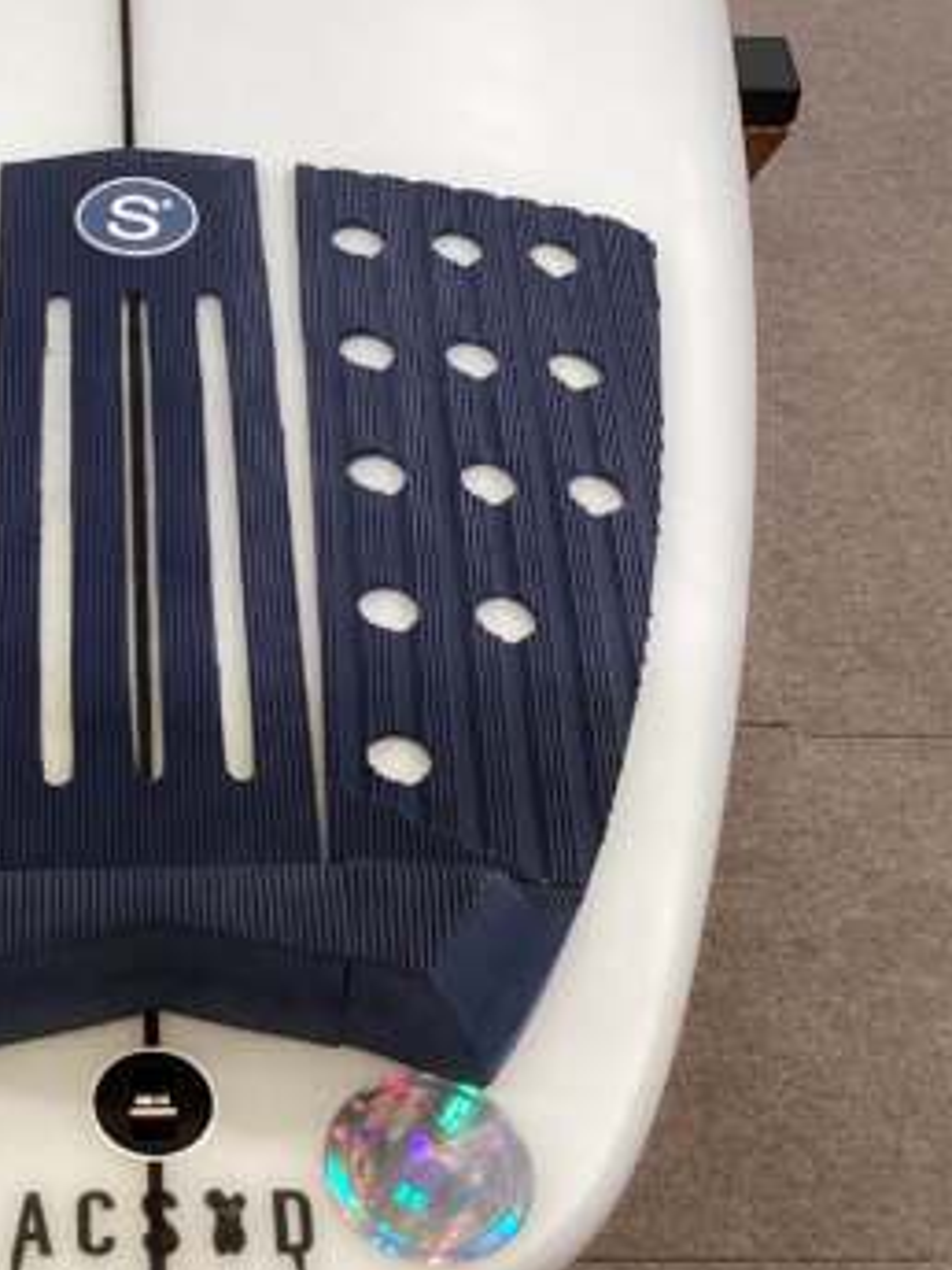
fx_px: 2640
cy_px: 170
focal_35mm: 72
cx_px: 148
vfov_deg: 26.3
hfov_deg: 20.1
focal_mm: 3.3
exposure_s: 1/100
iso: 80
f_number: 2.4
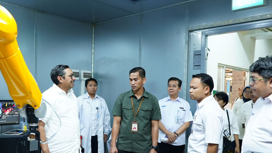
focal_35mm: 35
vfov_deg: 33.5
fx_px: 252
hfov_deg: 56.5
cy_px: 99
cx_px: 120
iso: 4000
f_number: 4
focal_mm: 24
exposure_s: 1/125
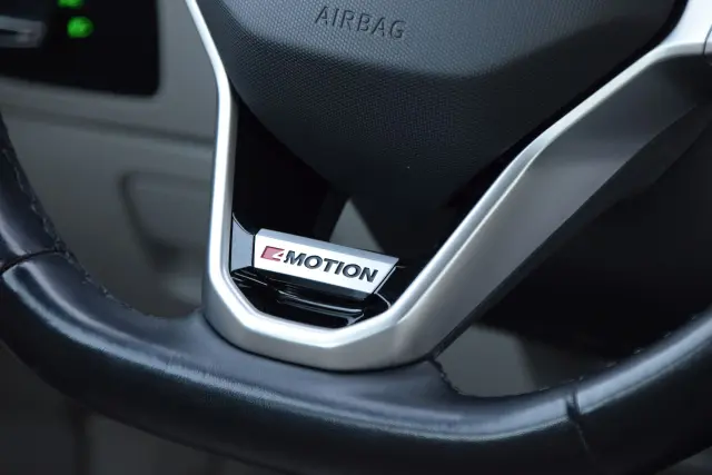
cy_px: 238
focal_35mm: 232
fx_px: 4599
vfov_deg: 5.9
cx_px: 356
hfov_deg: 8.9
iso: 1600
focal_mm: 155
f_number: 6
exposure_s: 1/100
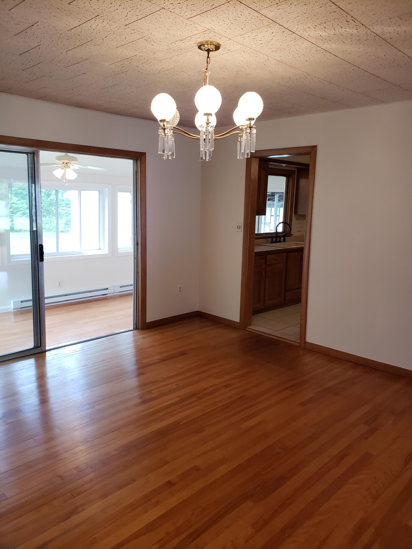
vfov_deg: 67.3
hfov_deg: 53.1
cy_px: 274
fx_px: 413
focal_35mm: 26
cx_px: 206
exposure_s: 1/60
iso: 200
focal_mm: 4.3
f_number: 2.4
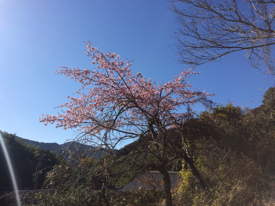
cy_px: 103
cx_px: 138
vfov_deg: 48.2
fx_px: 230
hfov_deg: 61.7
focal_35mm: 29
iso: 32
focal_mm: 4.15
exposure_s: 1/3165
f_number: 2.2
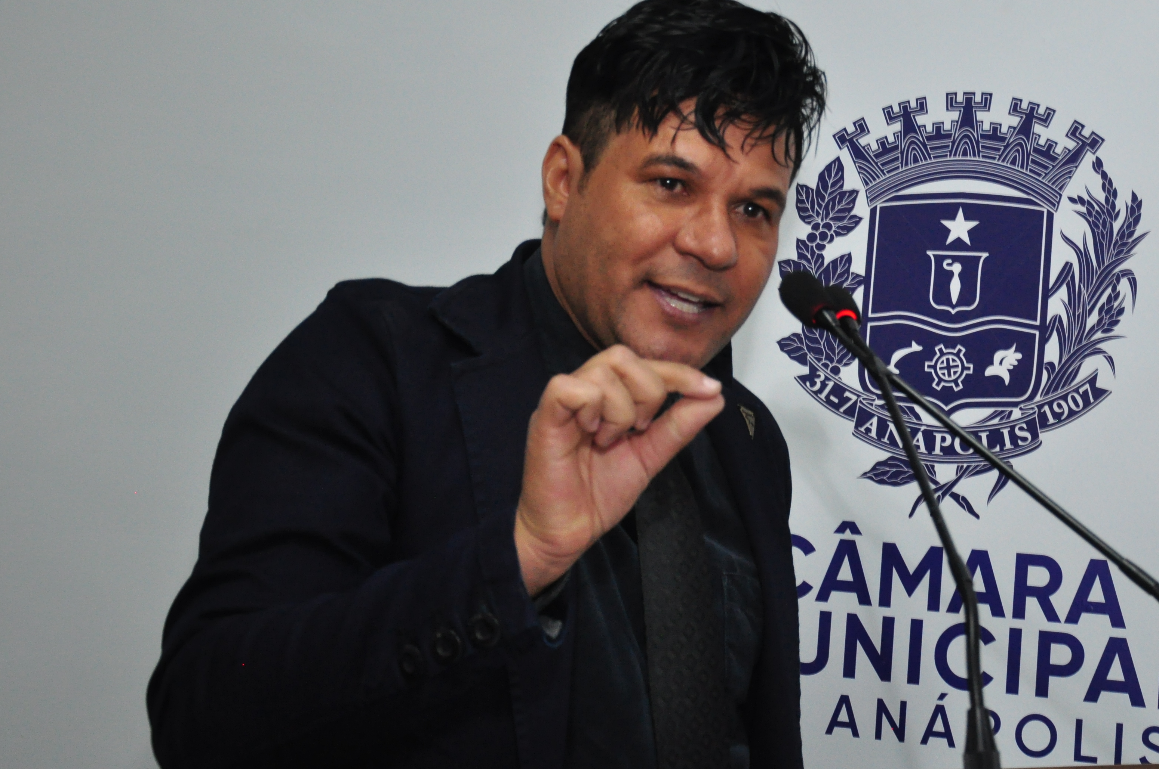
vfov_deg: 16.4
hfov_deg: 24.4
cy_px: 351
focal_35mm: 83
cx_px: 764
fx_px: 2669
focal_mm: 40
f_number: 4.5
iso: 1000
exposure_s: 1/80
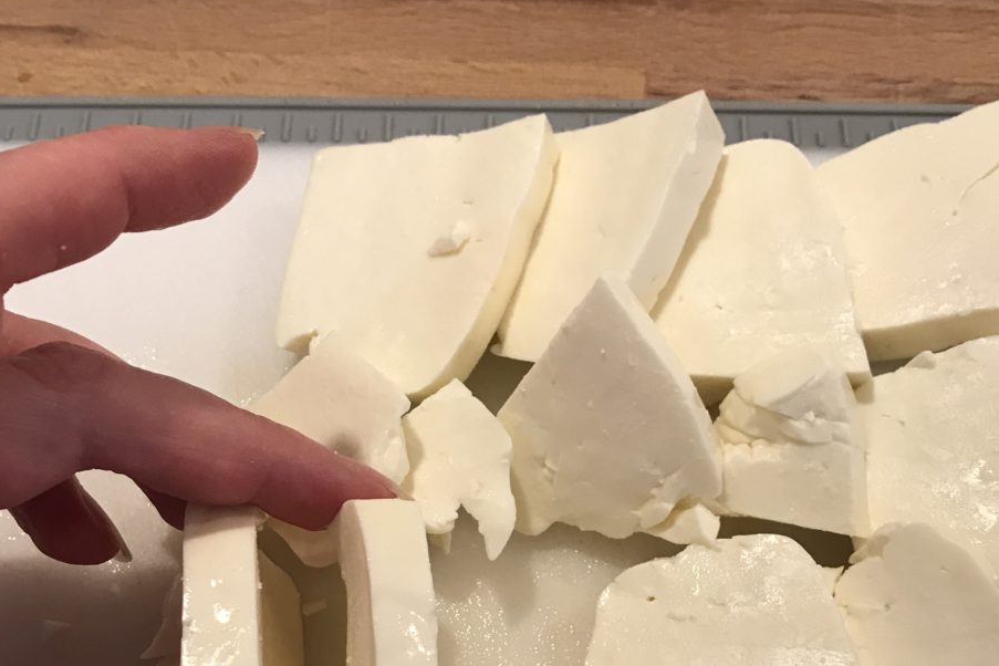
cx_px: 481
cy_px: 542
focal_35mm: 49
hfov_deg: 40.3
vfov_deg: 26.9
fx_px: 1360
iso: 40
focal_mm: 3.99
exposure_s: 1/24
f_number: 1.8
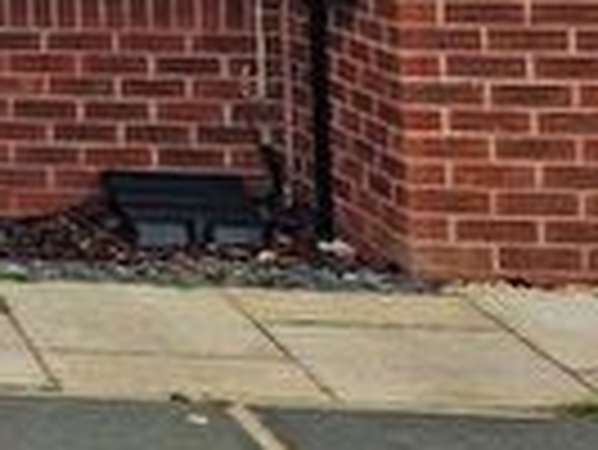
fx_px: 2092
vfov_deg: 11.4
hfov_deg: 13.0
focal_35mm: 121
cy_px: -340
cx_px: -773
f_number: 1.8
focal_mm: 5.4
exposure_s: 1/520
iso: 50
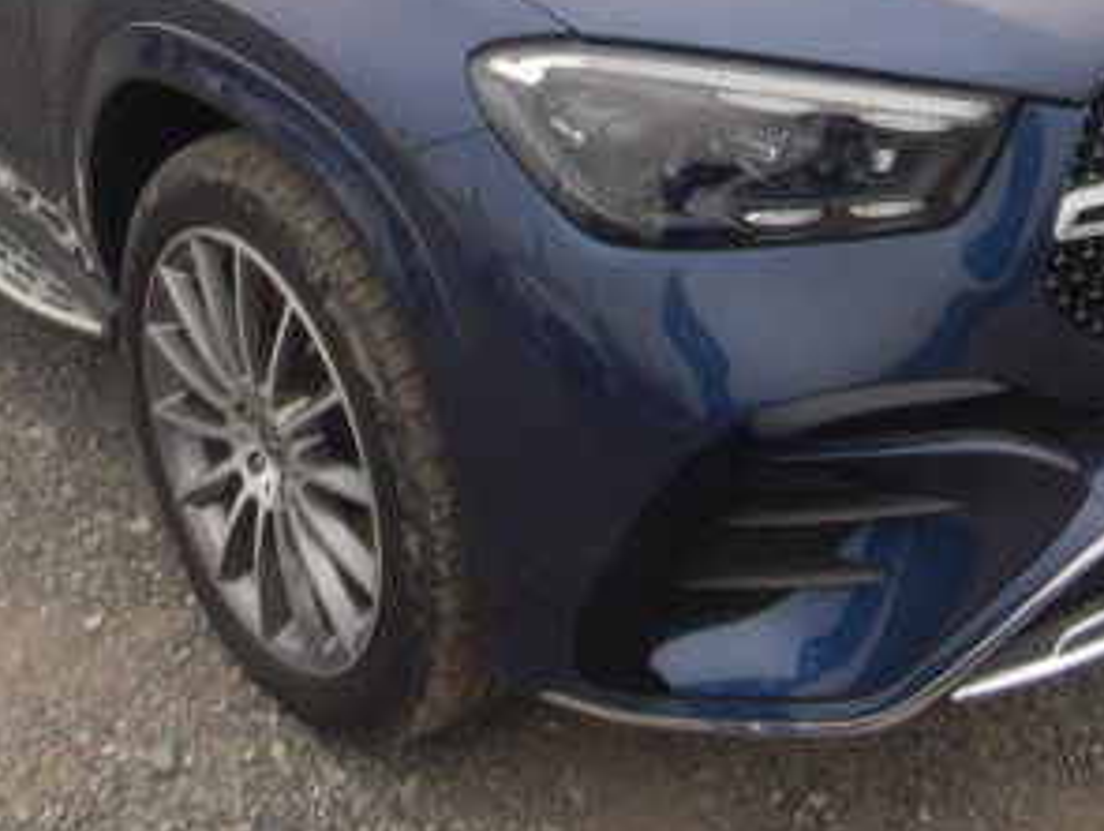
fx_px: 1660
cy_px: 37
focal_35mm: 52
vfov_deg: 26.8
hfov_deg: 36.8
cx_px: 520
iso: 125
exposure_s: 1/125
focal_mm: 4.3
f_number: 2.8
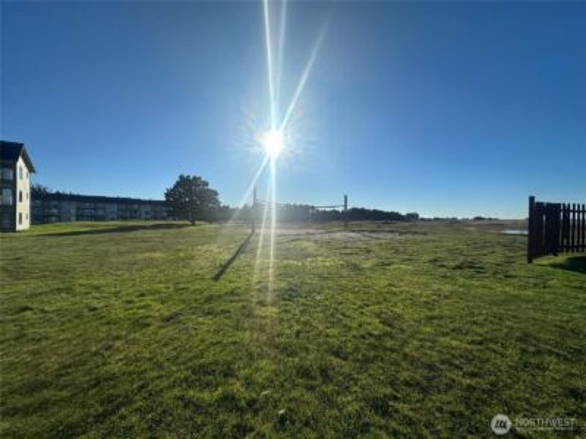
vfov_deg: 85.7
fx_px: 237
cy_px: 220
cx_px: 293
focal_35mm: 14
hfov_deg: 102.1
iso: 50
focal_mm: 2.22
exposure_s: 1/5051
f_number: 2.2
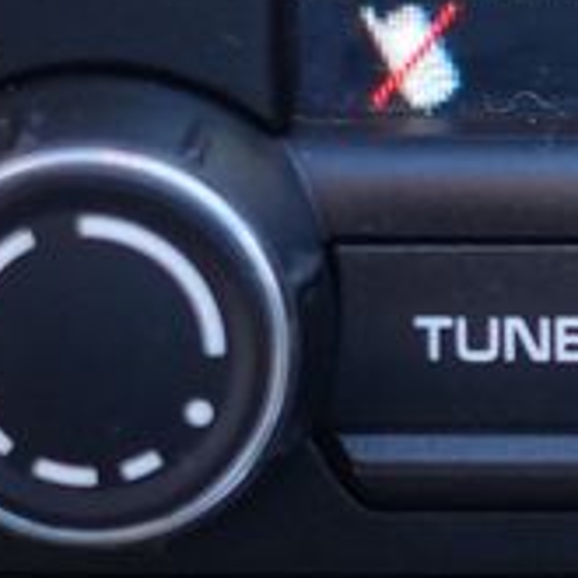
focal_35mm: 412
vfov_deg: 4.2
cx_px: 1629
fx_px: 7783
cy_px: 895
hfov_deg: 4.1
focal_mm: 50
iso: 1600
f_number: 3.2
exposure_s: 1/160
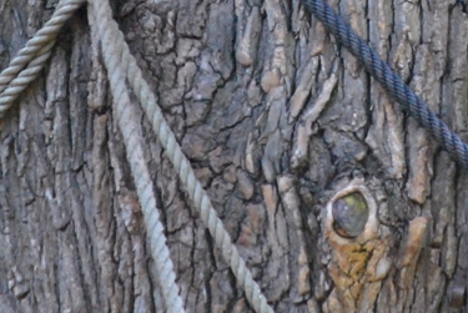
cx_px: 393
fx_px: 11336
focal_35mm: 871
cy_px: -140
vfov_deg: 1.6
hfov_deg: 2.4
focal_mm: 190
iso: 1600
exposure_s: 1/250
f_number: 5.6
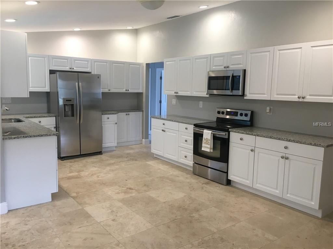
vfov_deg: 48.2
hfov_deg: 61.7
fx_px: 279
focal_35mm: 29
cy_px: 124
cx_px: 166
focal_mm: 4.15
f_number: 2.2
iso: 64
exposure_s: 1/30
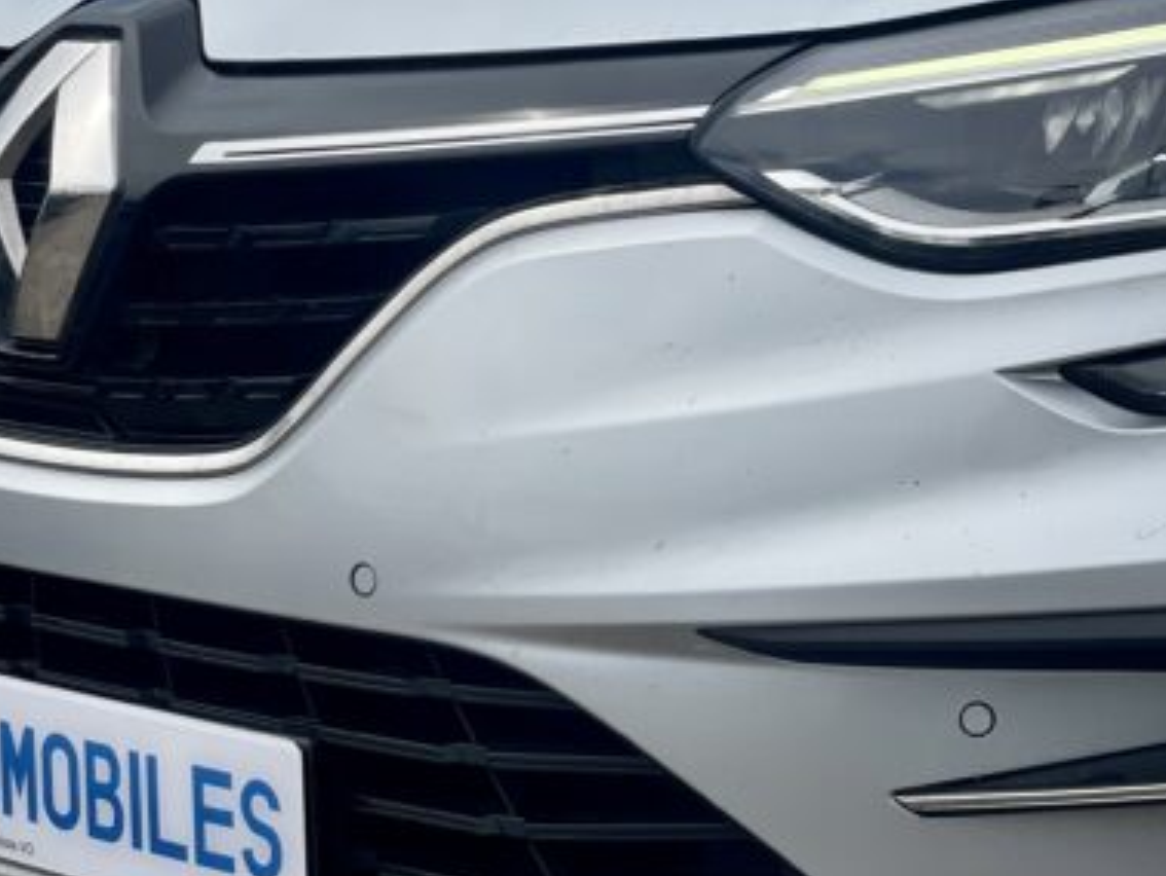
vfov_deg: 13.4
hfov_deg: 17.9
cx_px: 672
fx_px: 3708
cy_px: 231
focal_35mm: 110
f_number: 2
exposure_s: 1/2519
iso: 32
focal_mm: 6
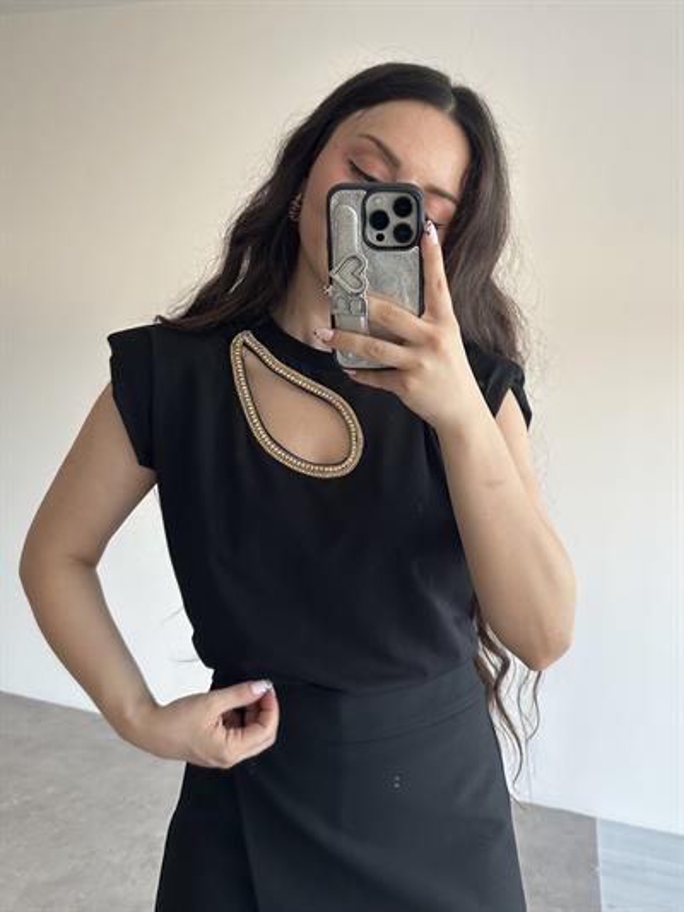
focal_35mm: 24
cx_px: 342
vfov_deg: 71.6
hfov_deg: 56.8
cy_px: 456
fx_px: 632
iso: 160
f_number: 1.78
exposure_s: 1/121
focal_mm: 6.86
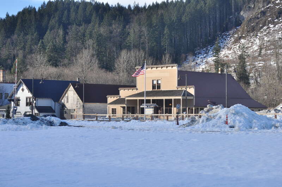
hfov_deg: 24.7
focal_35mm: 82
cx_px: 141
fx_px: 645
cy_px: 94
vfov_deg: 16.5
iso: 200
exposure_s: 1/320
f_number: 9
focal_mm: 55
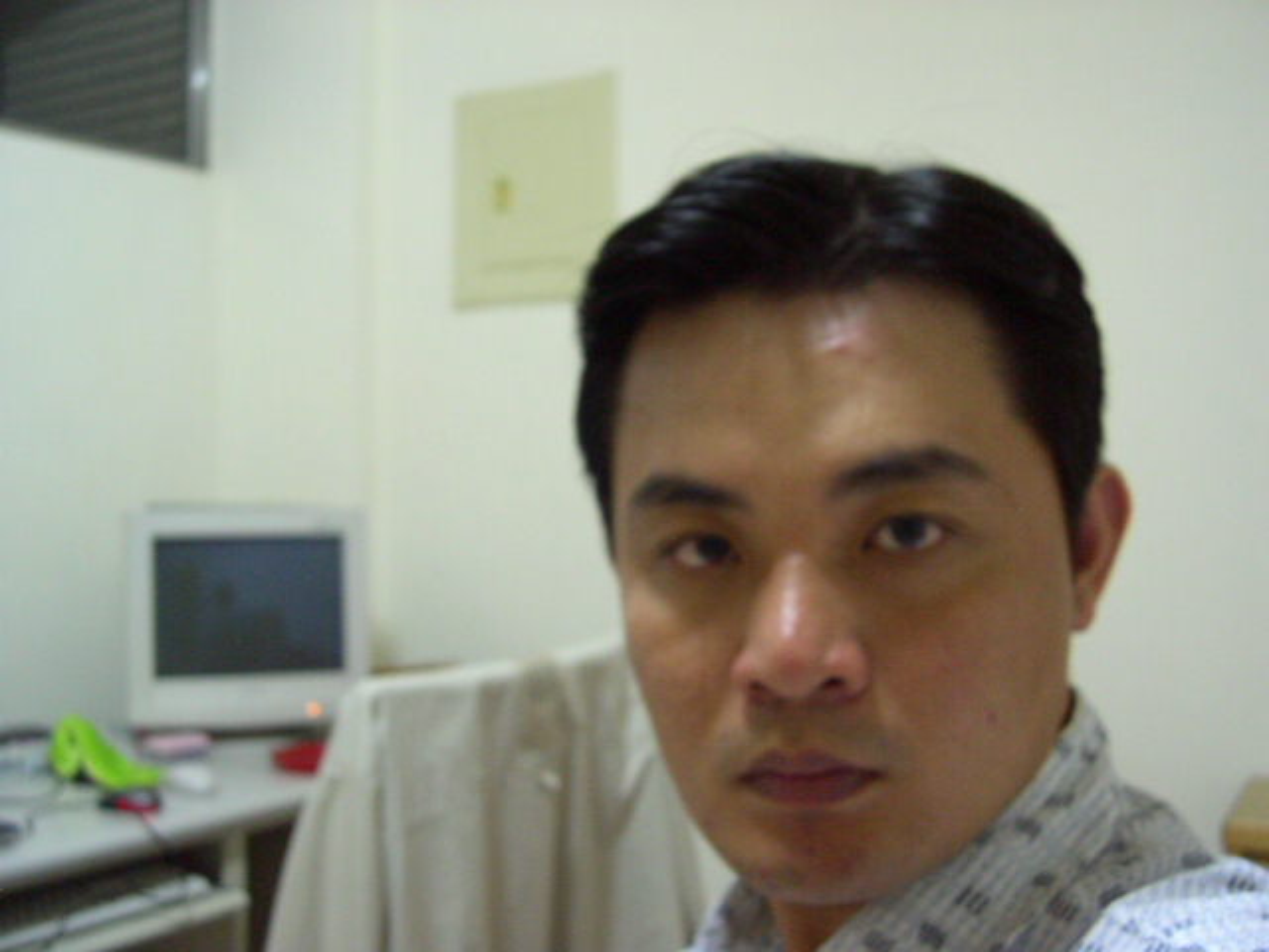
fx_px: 1393
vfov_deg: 37.7
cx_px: 634
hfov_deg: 49.0
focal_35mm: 38
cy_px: 476
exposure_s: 1/3.7
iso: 253
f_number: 2.8
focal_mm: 8
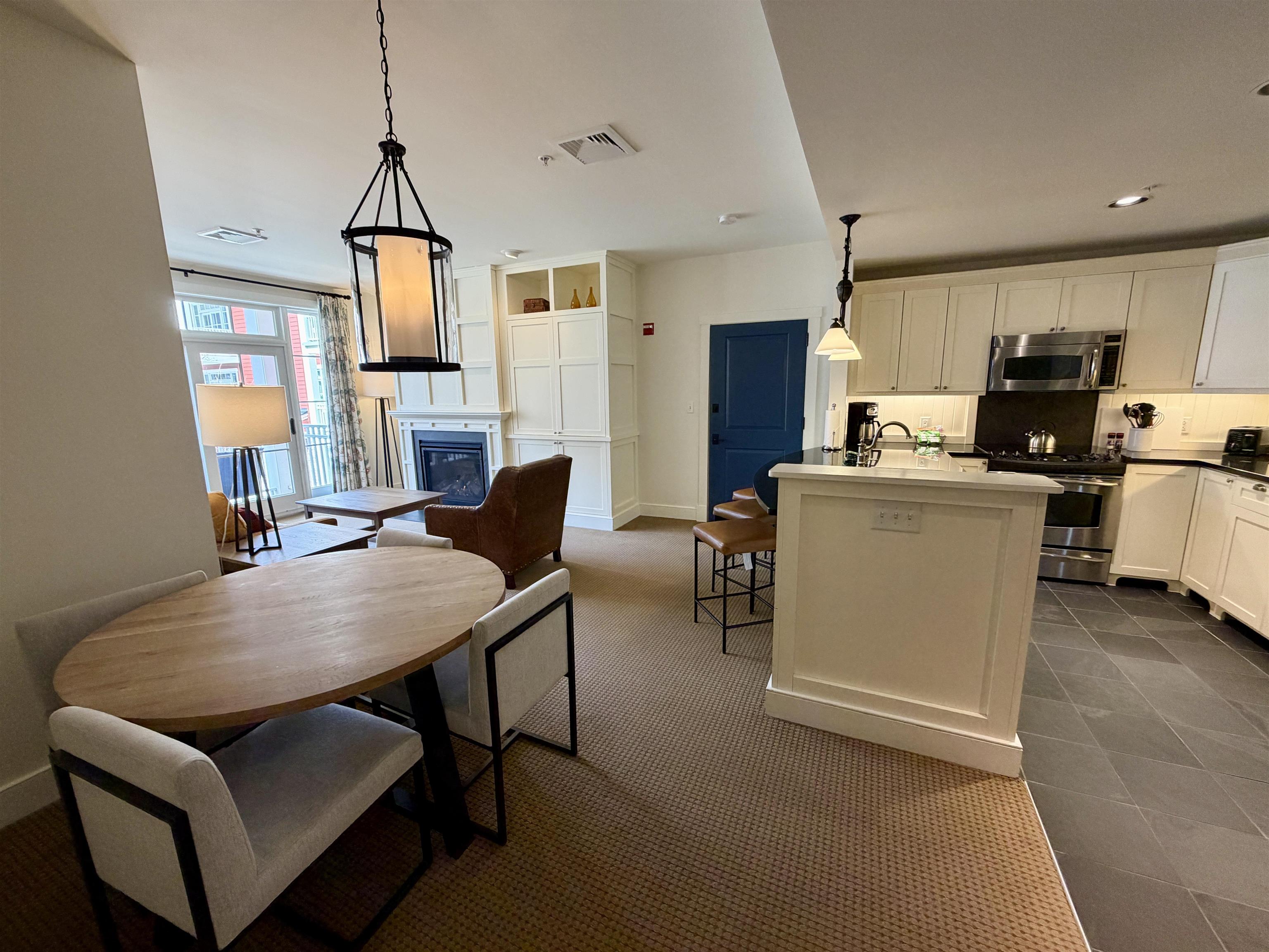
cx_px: 634
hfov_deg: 102.1
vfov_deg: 85.7
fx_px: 513
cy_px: 476
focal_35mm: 14
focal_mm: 2.22
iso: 160
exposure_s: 1/60
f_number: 2.2
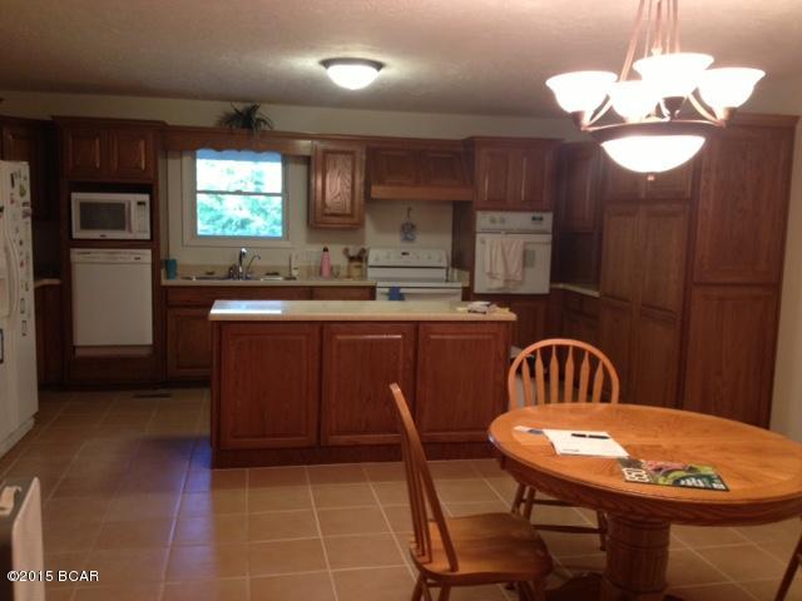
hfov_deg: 52.6
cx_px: 401
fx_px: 811
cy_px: 300
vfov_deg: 40.7
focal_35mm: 35
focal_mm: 4.28
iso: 100
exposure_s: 1/20
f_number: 2.4
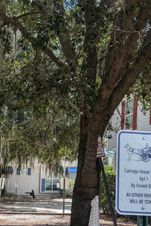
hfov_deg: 25.1
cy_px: 203
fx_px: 321
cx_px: -5
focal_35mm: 51
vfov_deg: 36.5
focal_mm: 6.9
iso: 20
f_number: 1.68
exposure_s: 1/648
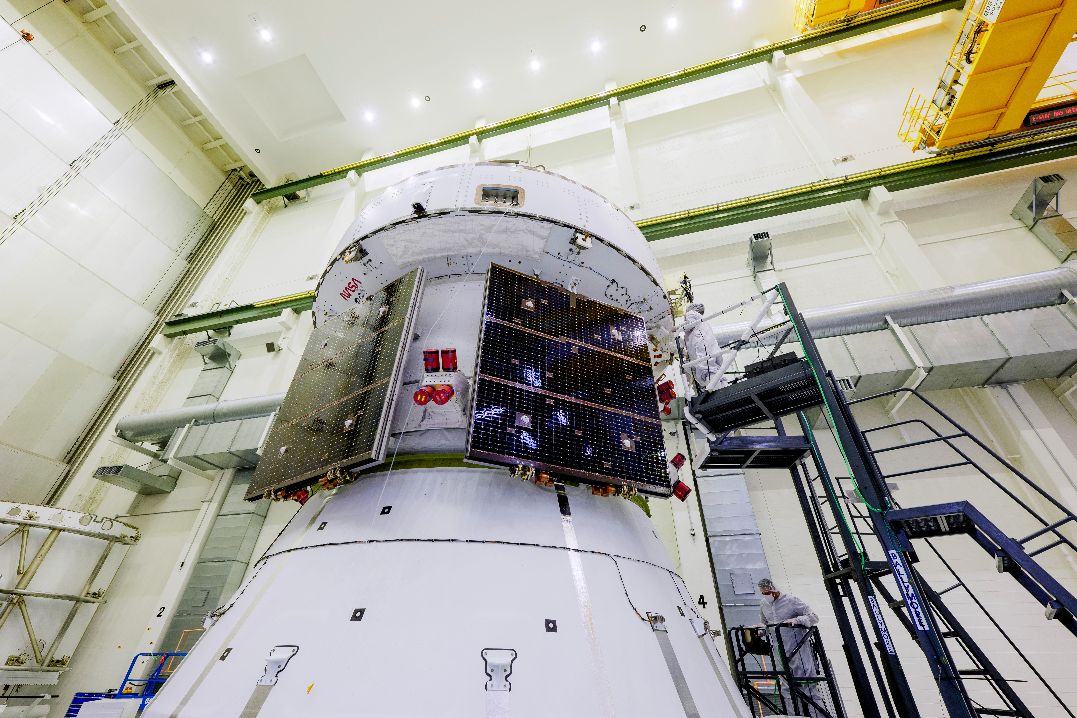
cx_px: 538
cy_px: 359
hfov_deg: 104.3
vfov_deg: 81.2
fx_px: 419
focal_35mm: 14
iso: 800
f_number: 5.6
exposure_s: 1/60
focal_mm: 14
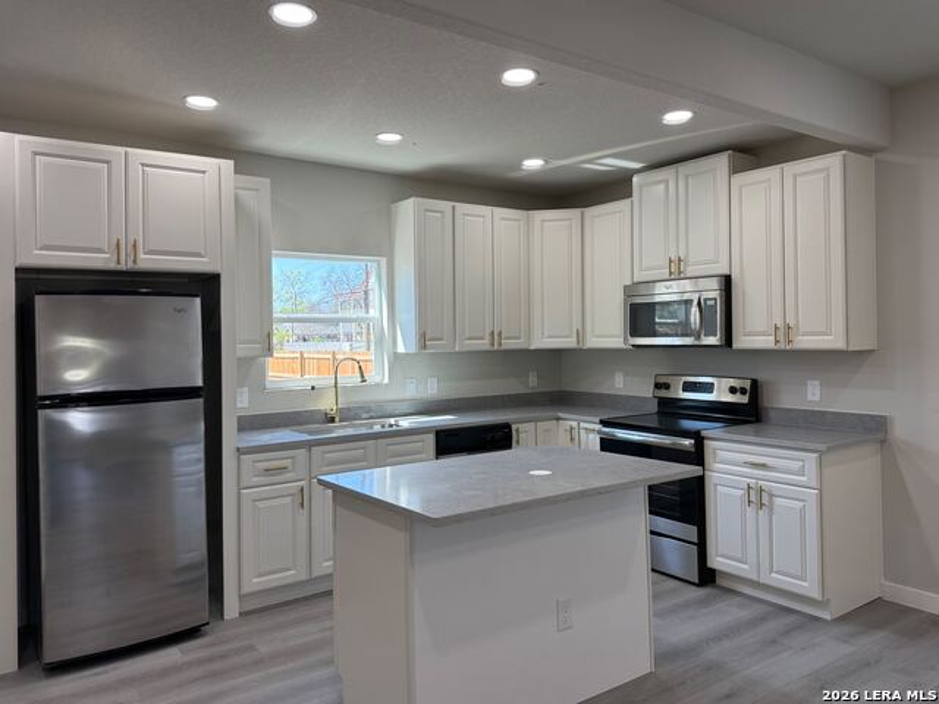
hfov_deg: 71.6
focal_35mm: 24
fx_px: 651
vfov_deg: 56.8
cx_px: 470
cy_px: 352
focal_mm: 6.76
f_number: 1.78
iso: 125
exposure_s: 1/239
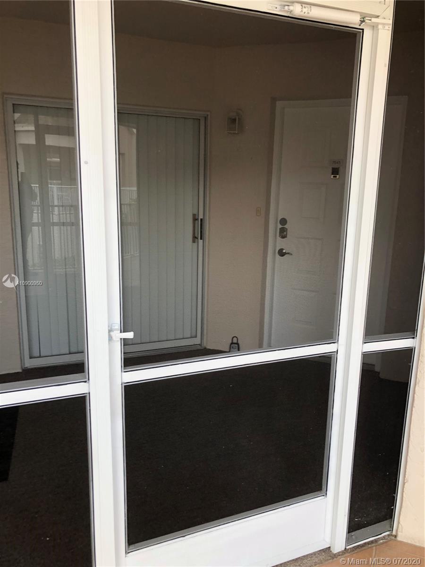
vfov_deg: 63.4
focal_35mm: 28
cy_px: 284
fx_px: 458
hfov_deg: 49.7
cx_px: 212
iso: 40
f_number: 1.8
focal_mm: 3.99
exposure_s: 1/120
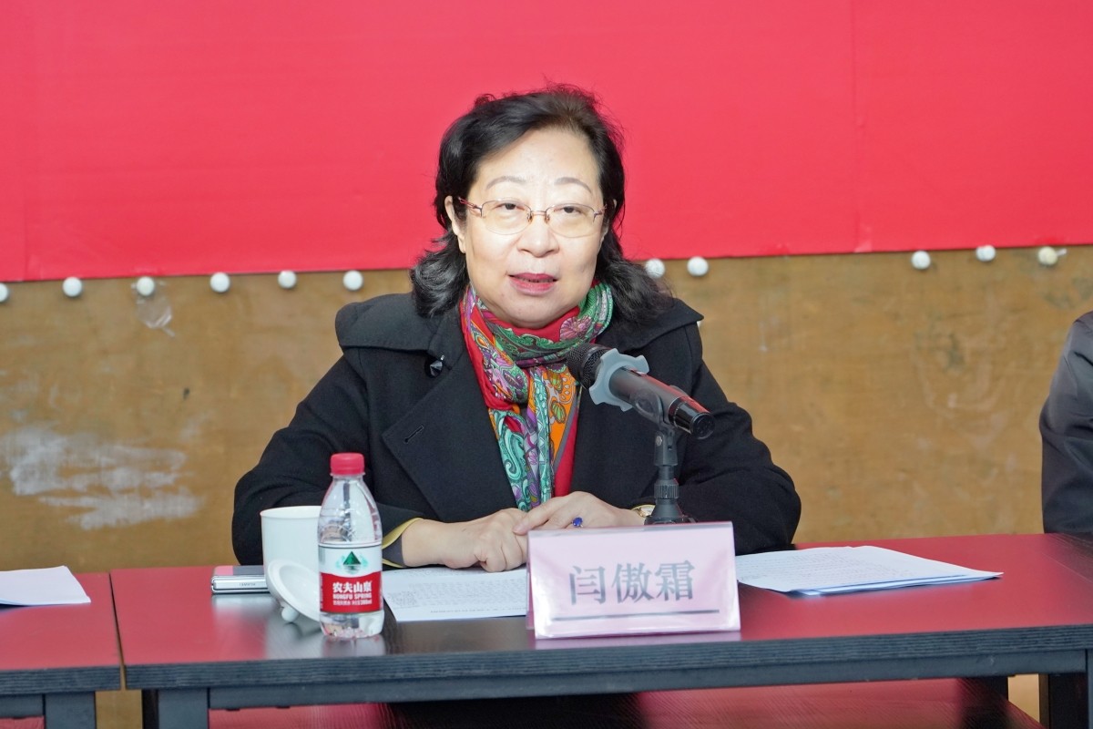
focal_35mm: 103
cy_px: 364
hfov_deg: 19.8
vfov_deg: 13.3
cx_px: 546
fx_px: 3127
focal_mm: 103
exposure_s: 1/100
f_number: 4.5
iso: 2000
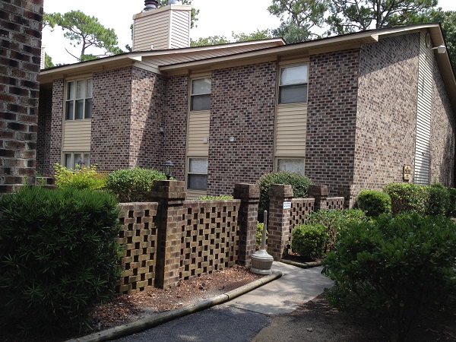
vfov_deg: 40.7
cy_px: 171
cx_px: 228
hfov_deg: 52.6
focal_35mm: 35
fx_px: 461
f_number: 2.4
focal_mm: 4.28
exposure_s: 1/812
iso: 50
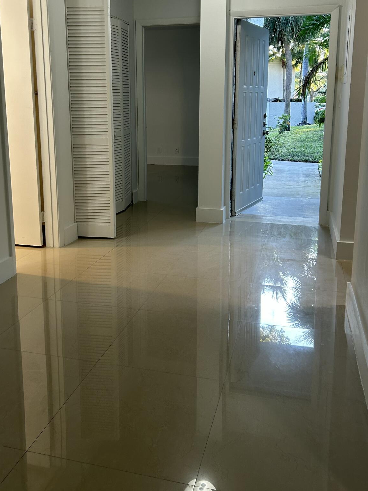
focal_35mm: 34
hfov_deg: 41.8
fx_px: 482
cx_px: 167
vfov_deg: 53.4
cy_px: 188
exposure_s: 1/120
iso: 100
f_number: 1.5
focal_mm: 5.7
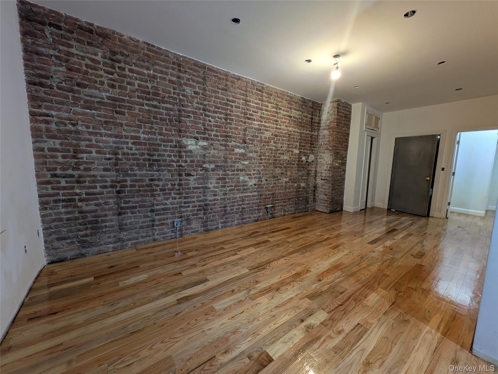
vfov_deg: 85.7
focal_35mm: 14
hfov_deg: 102.1
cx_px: 249
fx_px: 201
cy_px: 187
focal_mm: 1.83
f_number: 2.2
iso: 104
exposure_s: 1/24
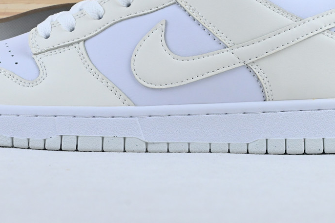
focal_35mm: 92
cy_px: 54
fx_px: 855
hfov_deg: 22.2
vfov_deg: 14.8
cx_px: 159
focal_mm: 35
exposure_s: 1/200
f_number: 10
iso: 1000
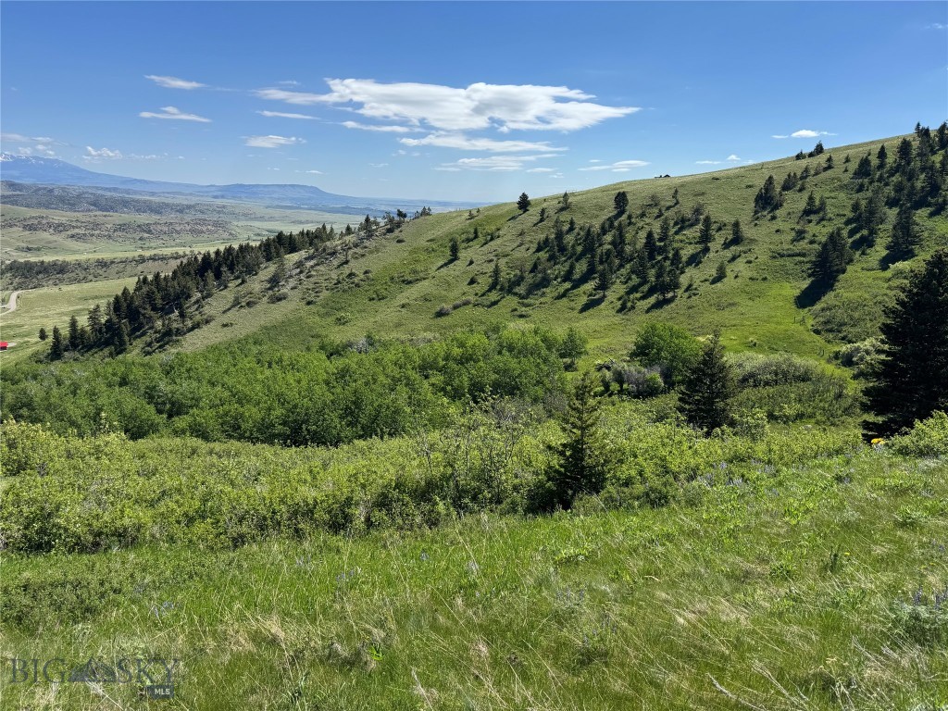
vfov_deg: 56.8
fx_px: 657
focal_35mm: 24
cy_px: 356
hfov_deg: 71.6
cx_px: 474
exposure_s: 1/4310
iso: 80
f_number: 1.78
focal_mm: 6.76
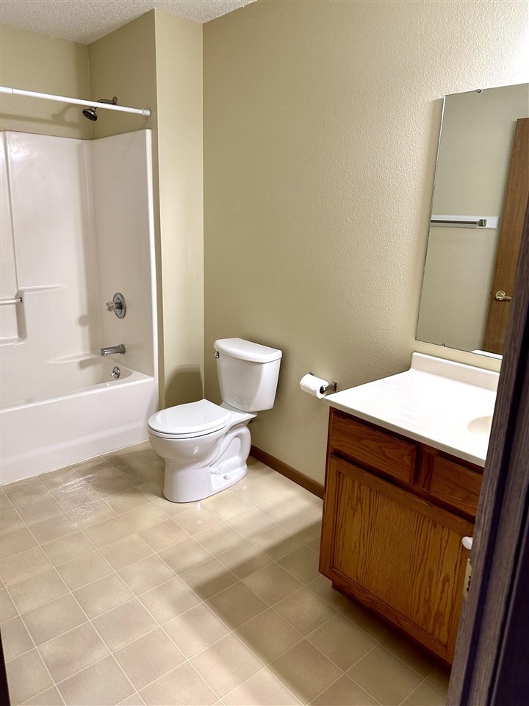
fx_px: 489
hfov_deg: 56.8
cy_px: 353
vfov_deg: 71.6
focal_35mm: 24
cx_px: 264
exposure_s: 1/60
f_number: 1.78
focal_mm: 6.86
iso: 160
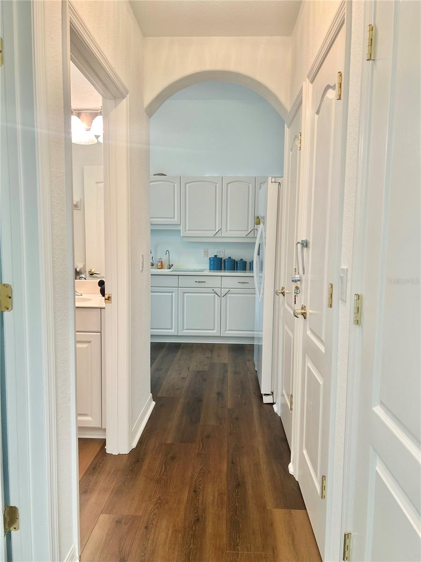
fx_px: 422
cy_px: 281
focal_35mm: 26
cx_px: 210
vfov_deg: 67.3
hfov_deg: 53.1
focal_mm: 5.7
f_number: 1.5
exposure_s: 1/60
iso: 80
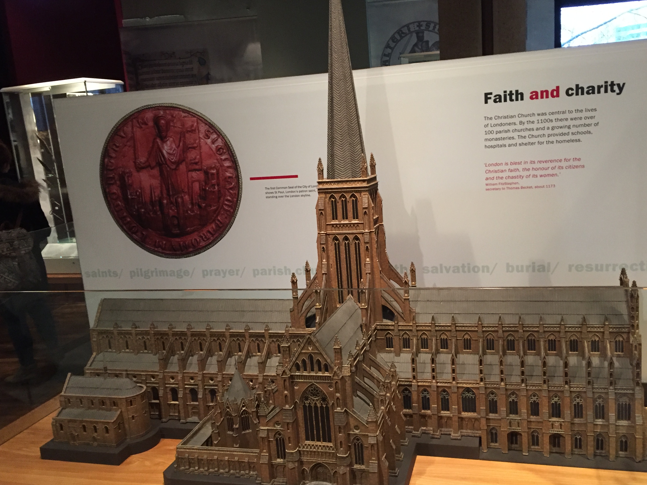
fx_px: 598
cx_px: 343
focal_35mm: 32
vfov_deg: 44.1
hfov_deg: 56.8
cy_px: 258
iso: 250
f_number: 2.2
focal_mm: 4.15
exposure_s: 1/17
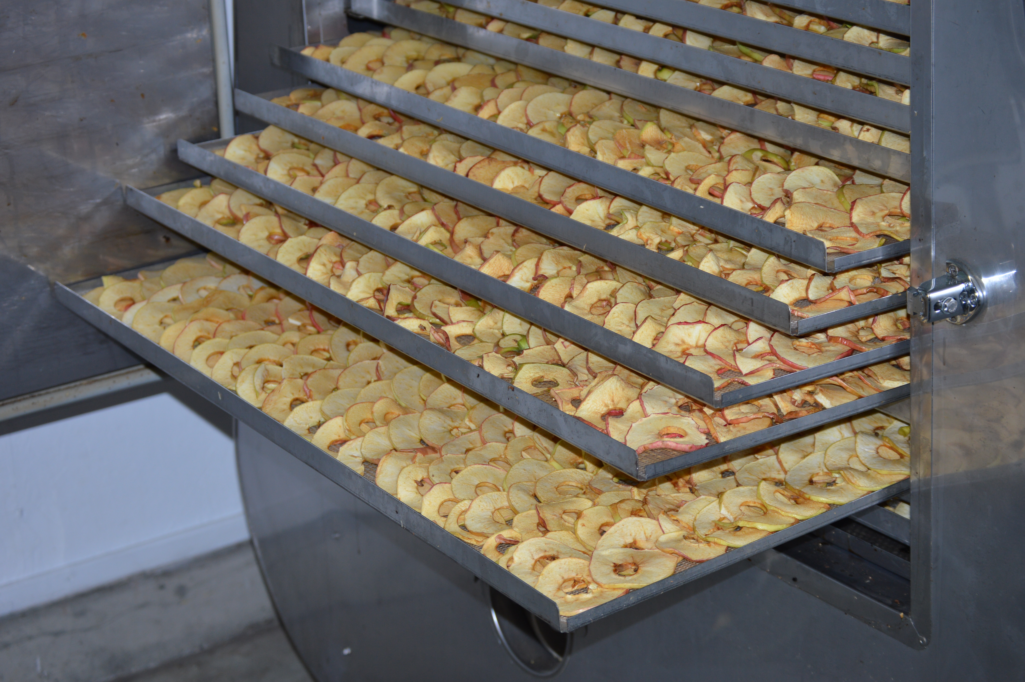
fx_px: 2347
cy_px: 341
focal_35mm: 82
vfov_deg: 16.5
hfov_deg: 24.6
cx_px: 512
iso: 200
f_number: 4
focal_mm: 55
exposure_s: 1/200
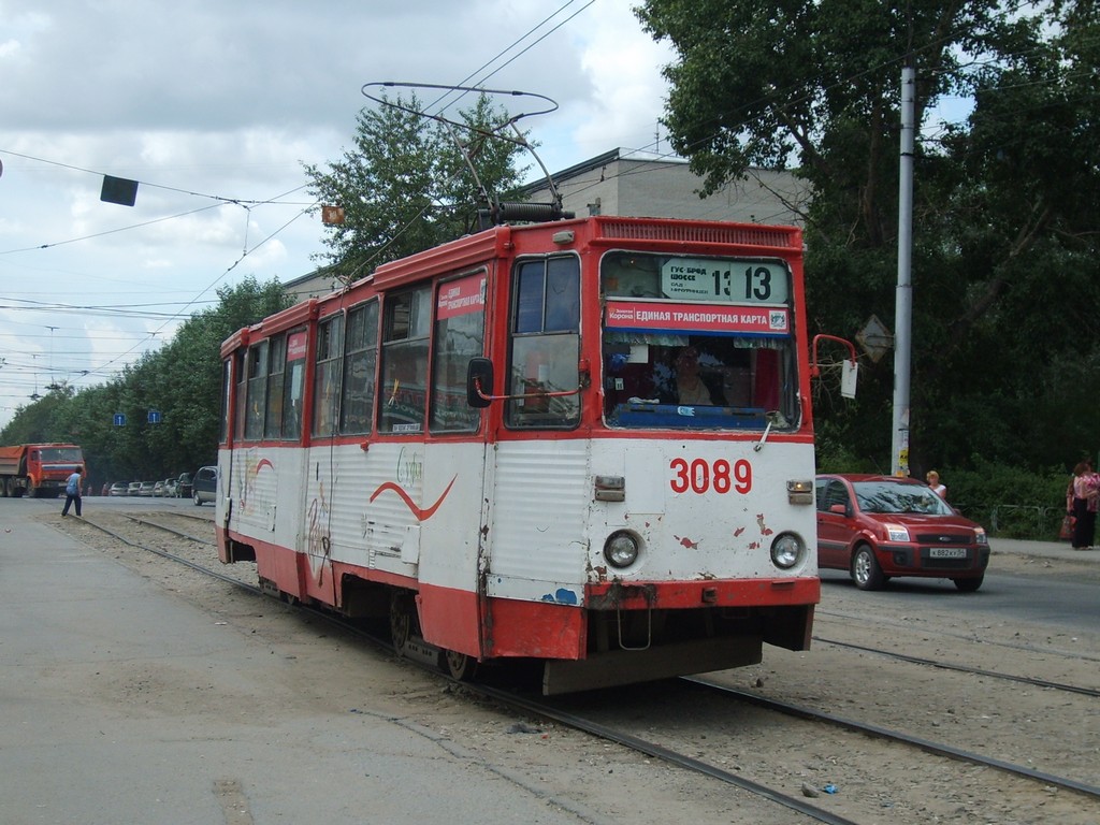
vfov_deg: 28.0
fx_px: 1652
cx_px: 550
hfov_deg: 36.8
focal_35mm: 52
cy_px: 412
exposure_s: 1/750
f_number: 3.3
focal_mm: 8.7
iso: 50
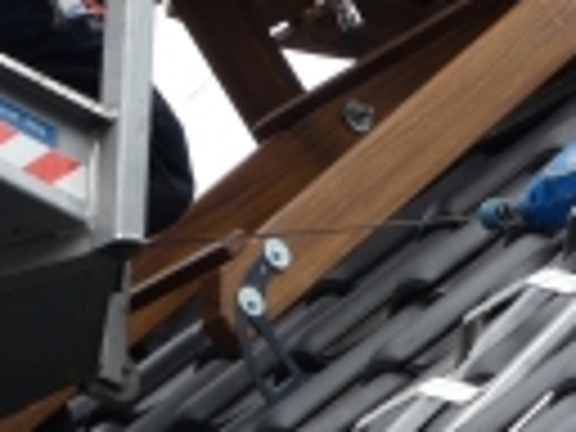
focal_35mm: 1464
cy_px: -86
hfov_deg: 1.4
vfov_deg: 1.0
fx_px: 24361
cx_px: 360
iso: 125
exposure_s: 1/100
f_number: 5.6
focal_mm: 84
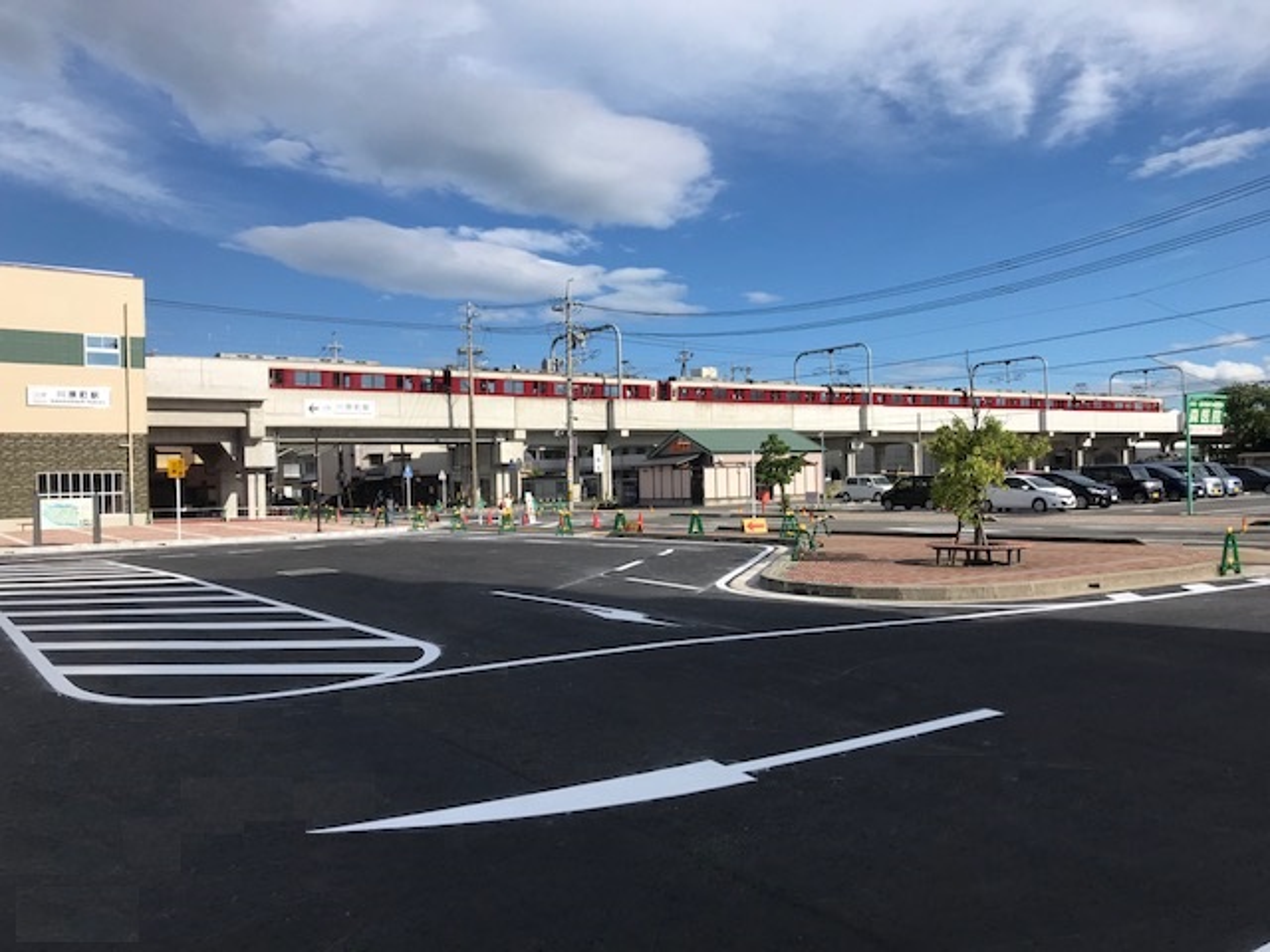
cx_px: 635
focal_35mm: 28
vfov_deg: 49.7
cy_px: 476
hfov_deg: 63.4
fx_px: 1027
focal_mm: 3.99
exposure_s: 1/3096
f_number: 1.8
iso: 20
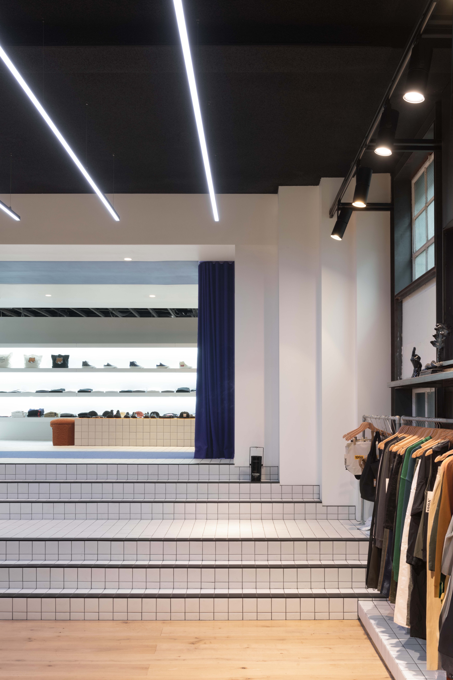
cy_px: 340
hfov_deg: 36.9
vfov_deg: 53.1
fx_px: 679
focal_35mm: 36
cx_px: 226
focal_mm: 36
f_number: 13
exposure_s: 1/2.5
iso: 200
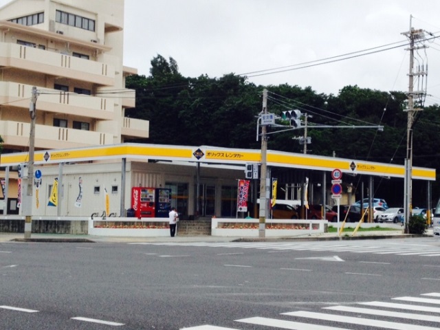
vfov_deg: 40.7
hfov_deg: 52.6
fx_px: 445
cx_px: 220
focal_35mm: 35
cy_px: 165
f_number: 2.4
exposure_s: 1/2632
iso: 50
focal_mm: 4.28
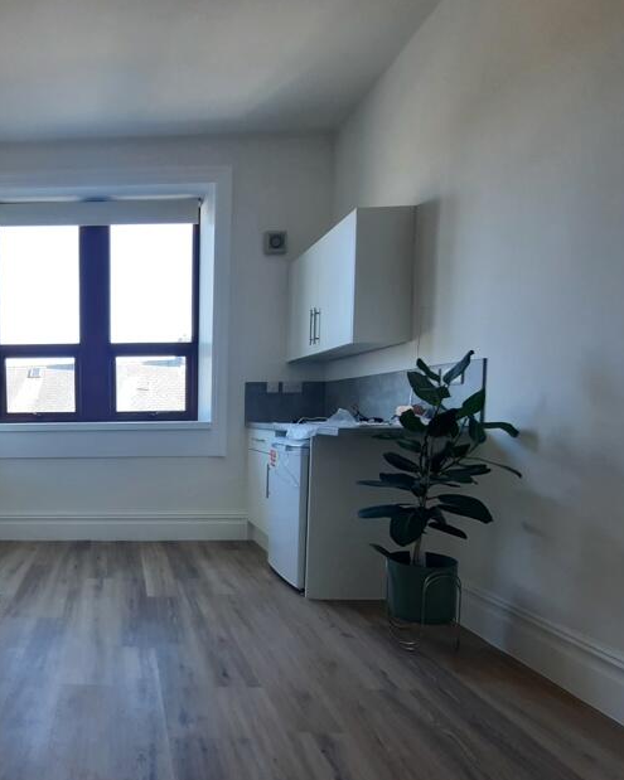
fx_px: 485
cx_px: 77
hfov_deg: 57.5
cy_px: 456
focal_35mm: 21
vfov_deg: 77.0
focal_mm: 1.74
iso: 50
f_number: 2.2
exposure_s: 1/50
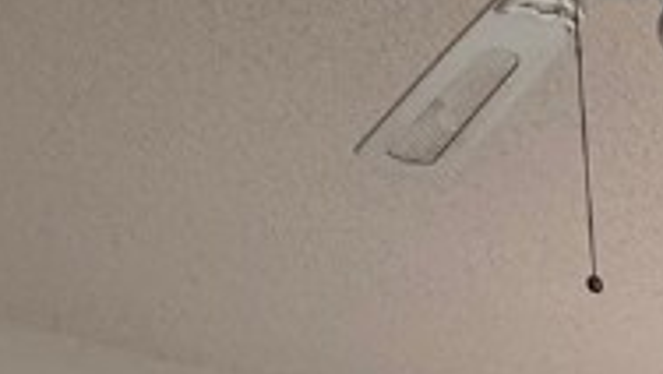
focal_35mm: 83
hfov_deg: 20.2
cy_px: 1228
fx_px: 1460
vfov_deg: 9.7
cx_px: 1111
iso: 200
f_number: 2.2
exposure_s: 1/60
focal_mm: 2.22
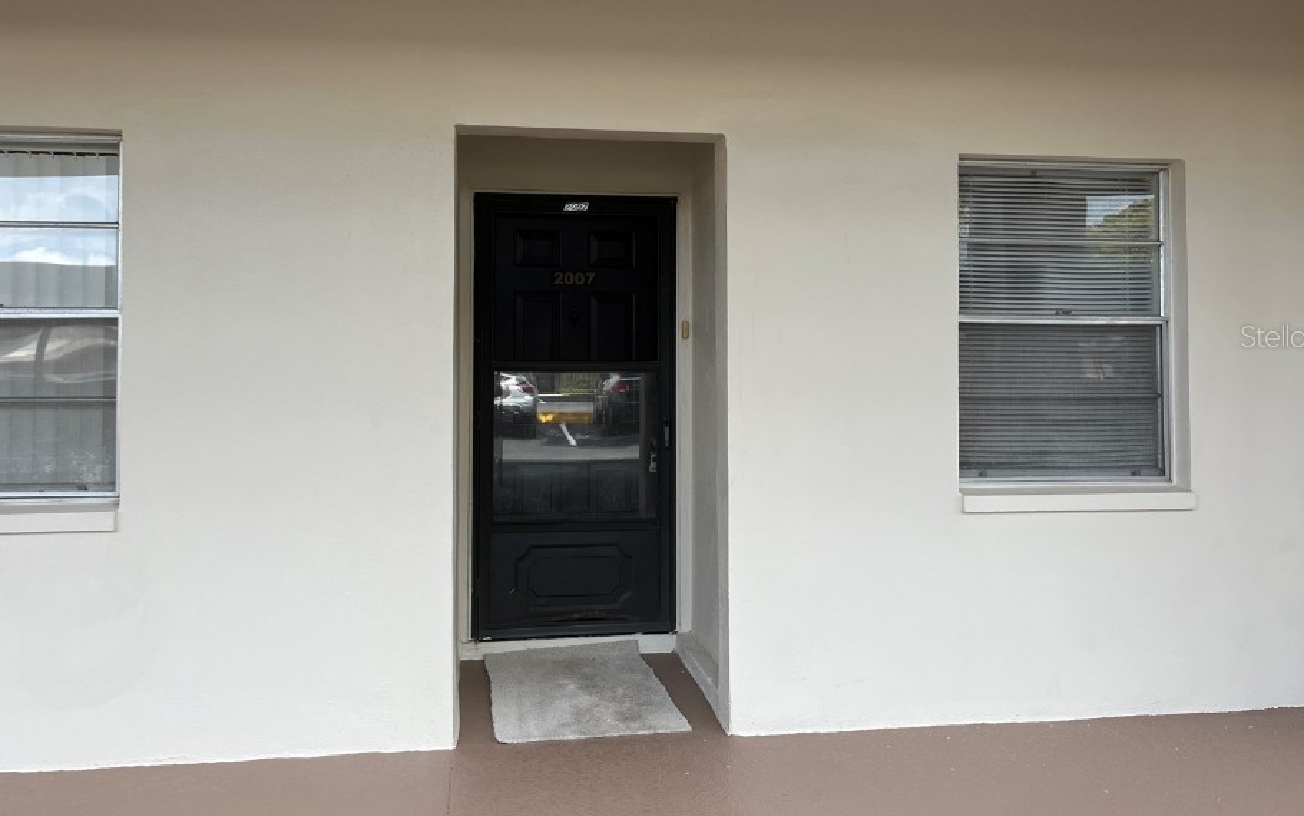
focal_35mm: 31
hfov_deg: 61.2
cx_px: 642
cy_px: 336
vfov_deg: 40.5
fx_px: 1102
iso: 50
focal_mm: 5.1
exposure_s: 1/621
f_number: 1.6
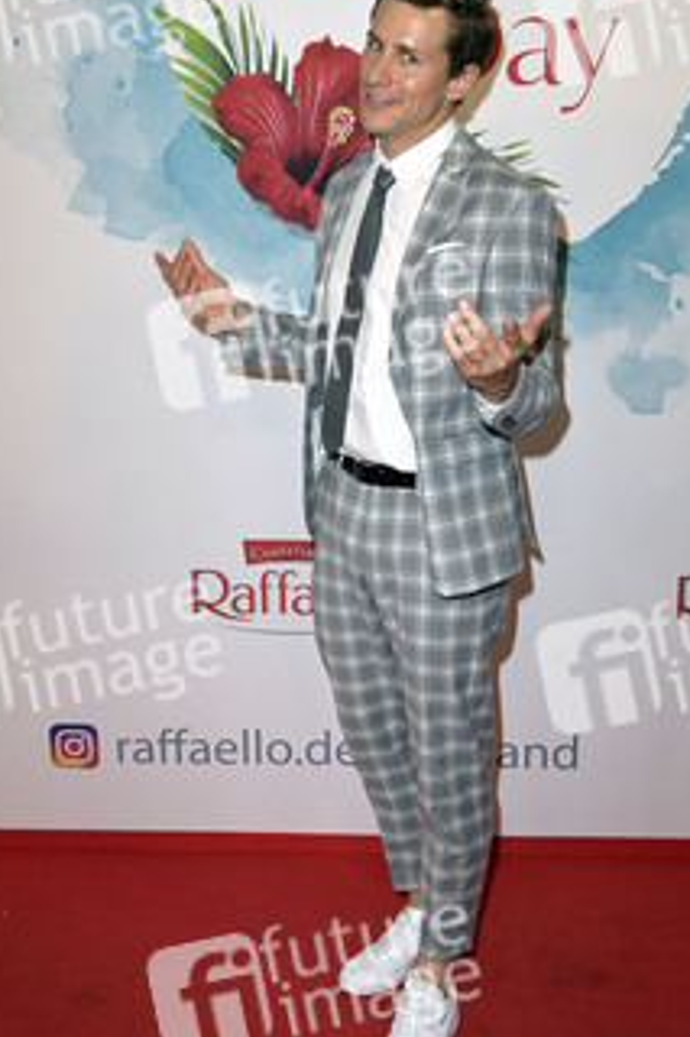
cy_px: 496
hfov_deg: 33.3
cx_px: 408
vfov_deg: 48.5
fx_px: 1151
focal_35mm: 40
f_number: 5.6
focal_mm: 32
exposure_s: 1/250
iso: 640
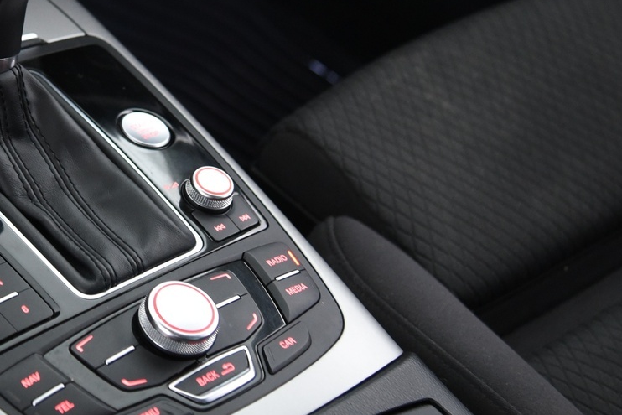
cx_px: 8
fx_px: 1884
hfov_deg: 18.3
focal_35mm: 109
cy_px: 65
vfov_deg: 12.5
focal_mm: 50
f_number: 4
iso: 4000
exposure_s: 1/20
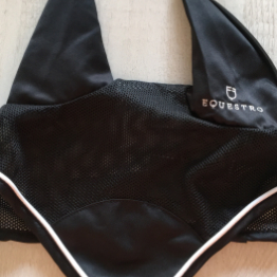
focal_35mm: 49
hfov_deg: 34.7
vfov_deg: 34.7
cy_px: 131
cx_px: 133
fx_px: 444
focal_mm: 4.2
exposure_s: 1/33
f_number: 2.2
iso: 160
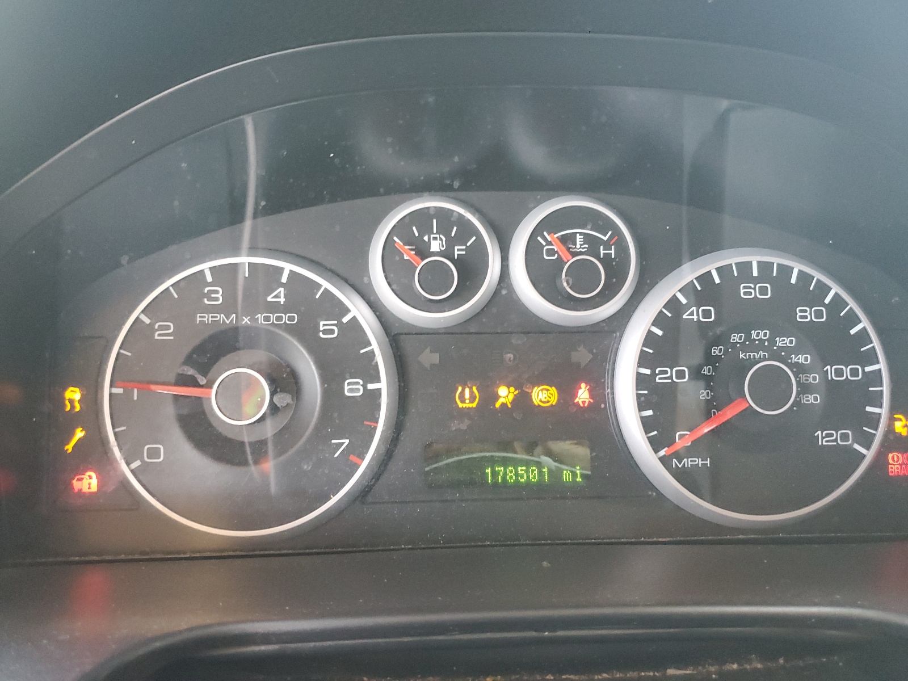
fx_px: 682
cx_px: 454
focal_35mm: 26
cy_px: 340
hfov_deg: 67.3
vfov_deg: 53.1
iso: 326
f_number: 1.5
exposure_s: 1/60.2
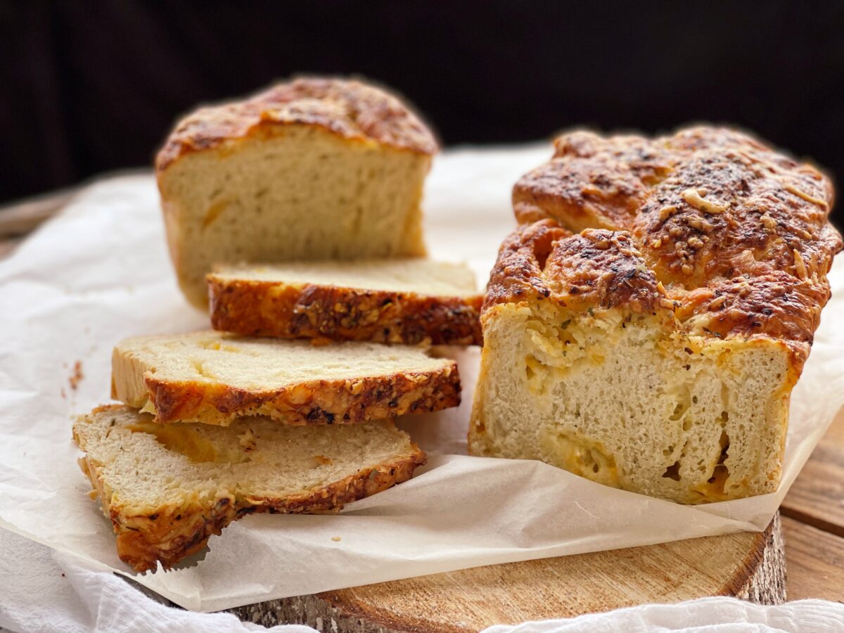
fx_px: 1560
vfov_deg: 22.9
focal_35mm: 64
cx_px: 422
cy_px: 316
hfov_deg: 30.3
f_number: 2.2
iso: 50
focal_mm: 7.5
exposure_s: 1/121
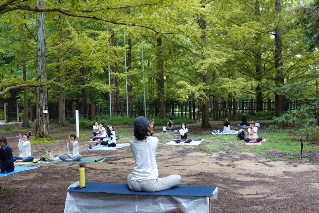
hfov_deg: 49.5
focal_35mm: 39
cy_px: 102
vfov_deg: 34.3
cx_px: 158
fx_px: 346
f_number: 2.8
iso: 160
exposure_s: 1/40
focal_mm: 13.53
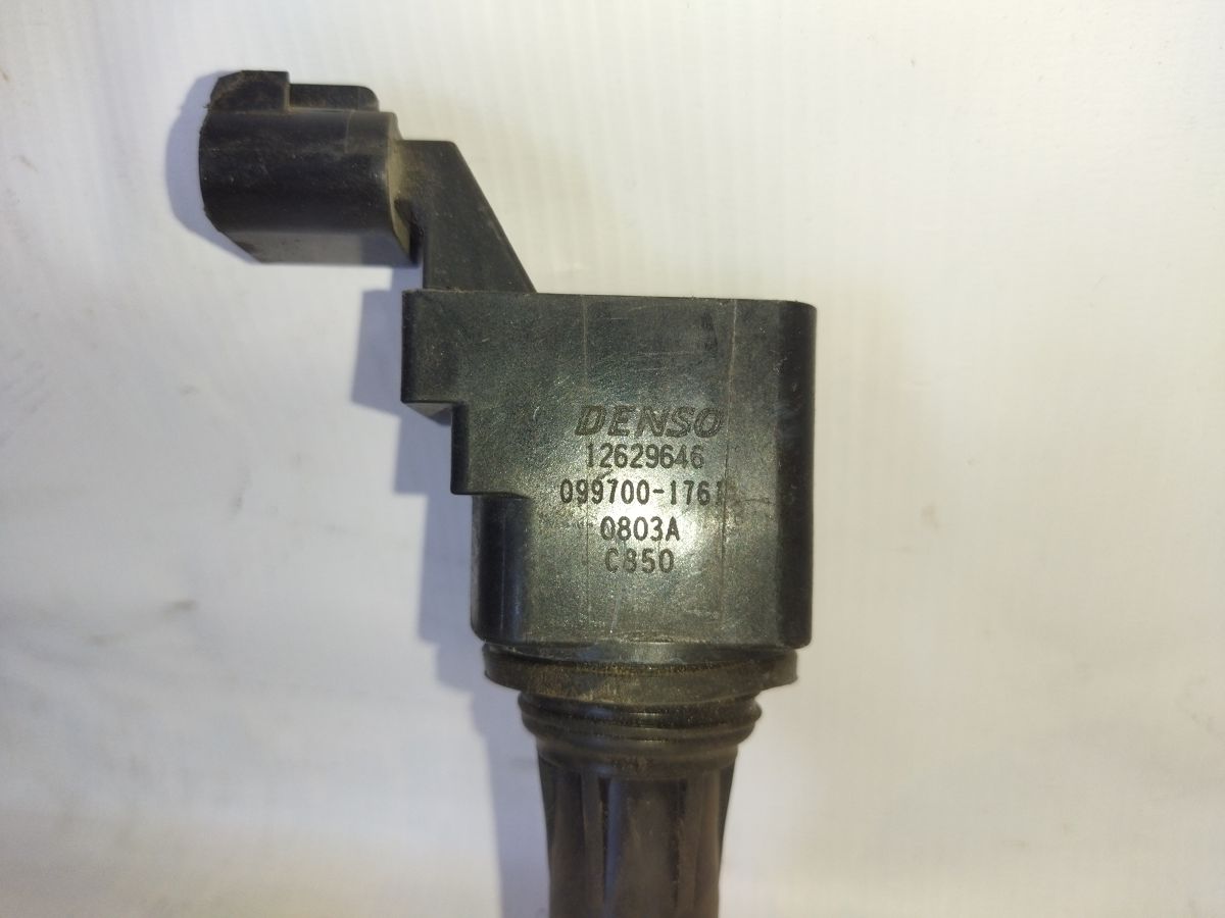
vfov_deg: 51.4
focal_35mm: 27
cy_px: 459
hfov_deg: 65.3
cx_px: 612
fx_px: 955
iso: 119
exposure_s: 1/50
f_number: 1.79
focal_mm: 4.71
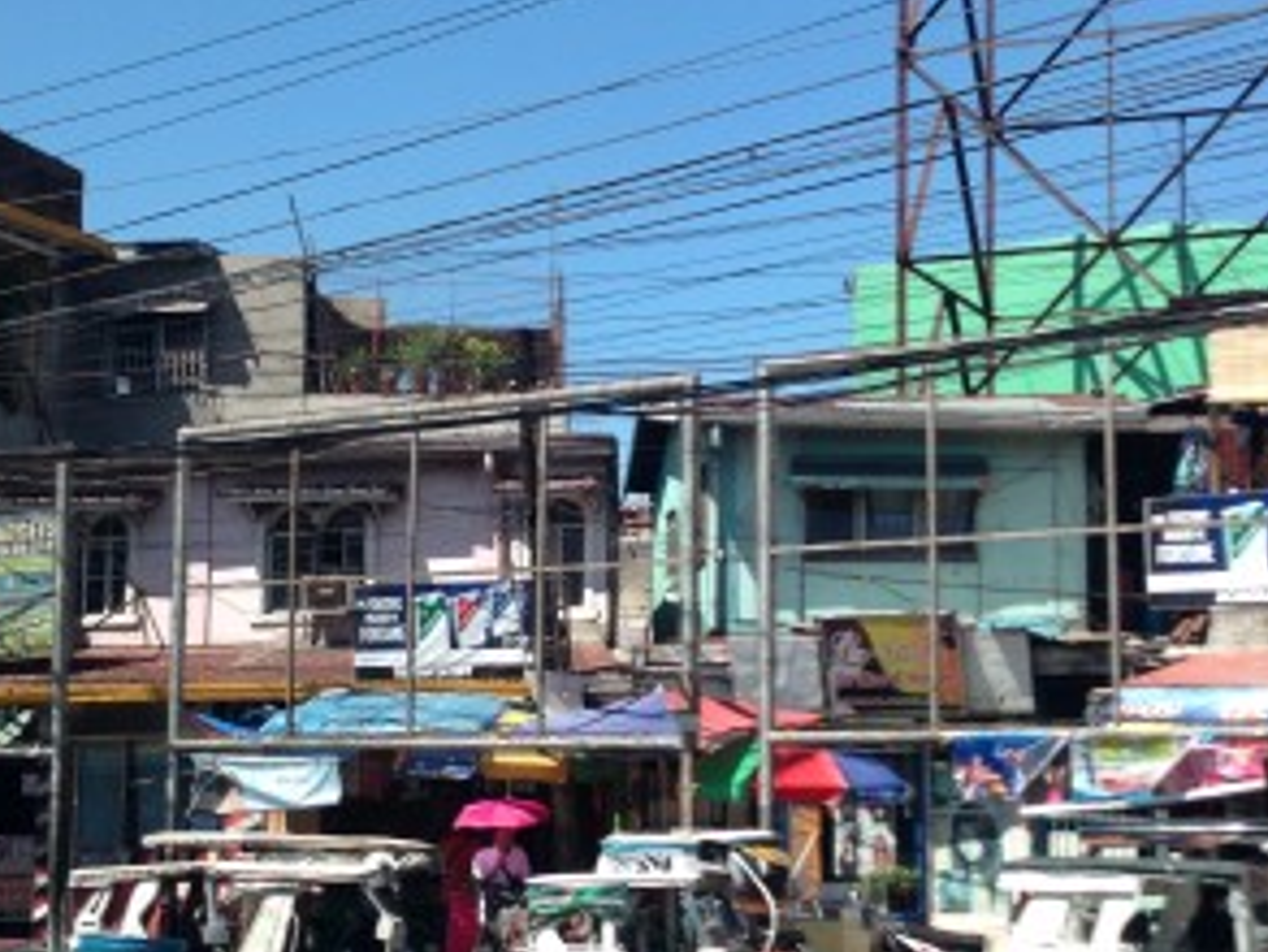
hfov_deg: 27.0
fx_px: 2638
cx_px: 632
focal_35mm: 72
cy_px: 576
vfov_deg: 20.4
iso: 50
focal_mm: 4.12
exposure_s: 1/160
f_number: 2.4
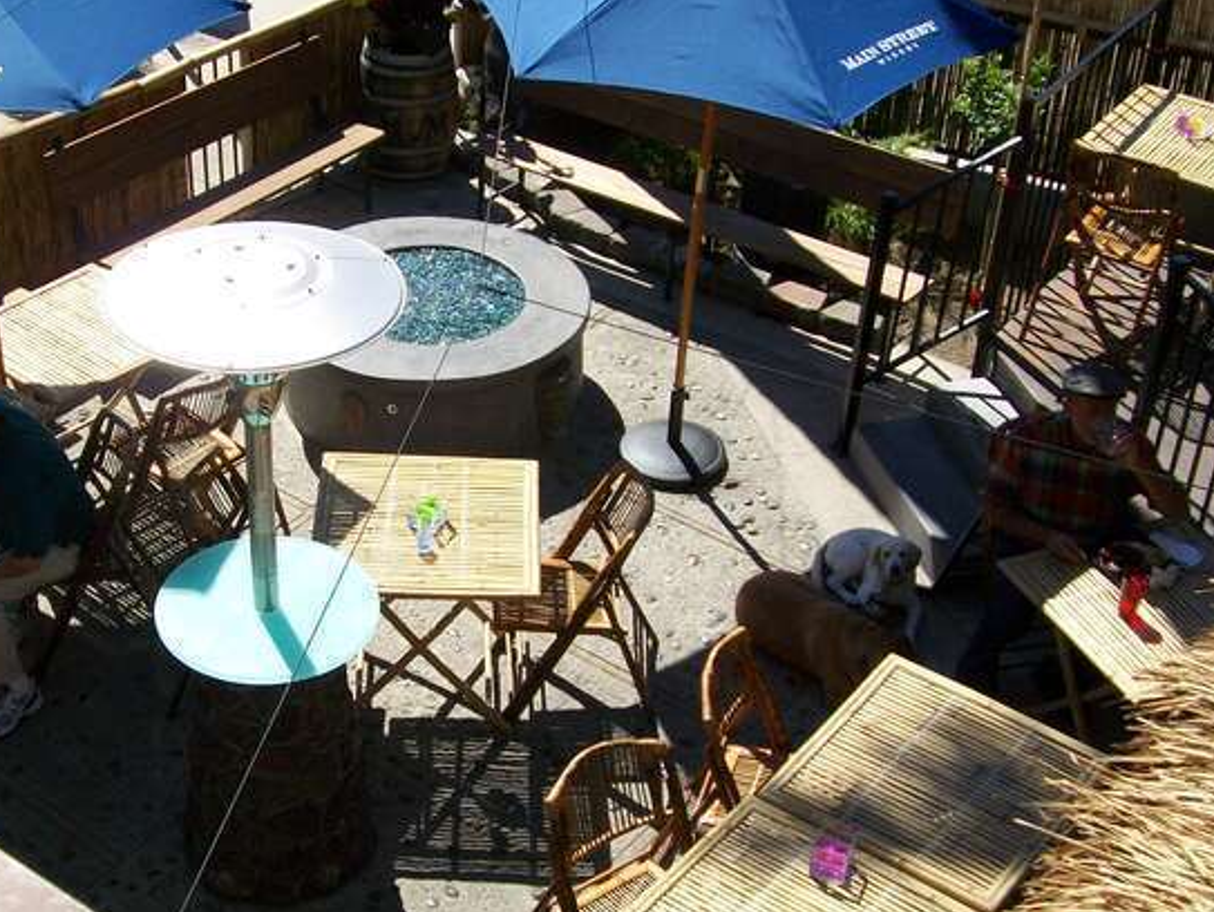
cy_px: 485
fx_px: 1860
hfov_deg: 35.8
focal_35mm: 53
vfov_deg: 27.5
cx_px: 398
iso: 64
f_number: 4.8
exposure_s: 1/320
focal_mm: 6
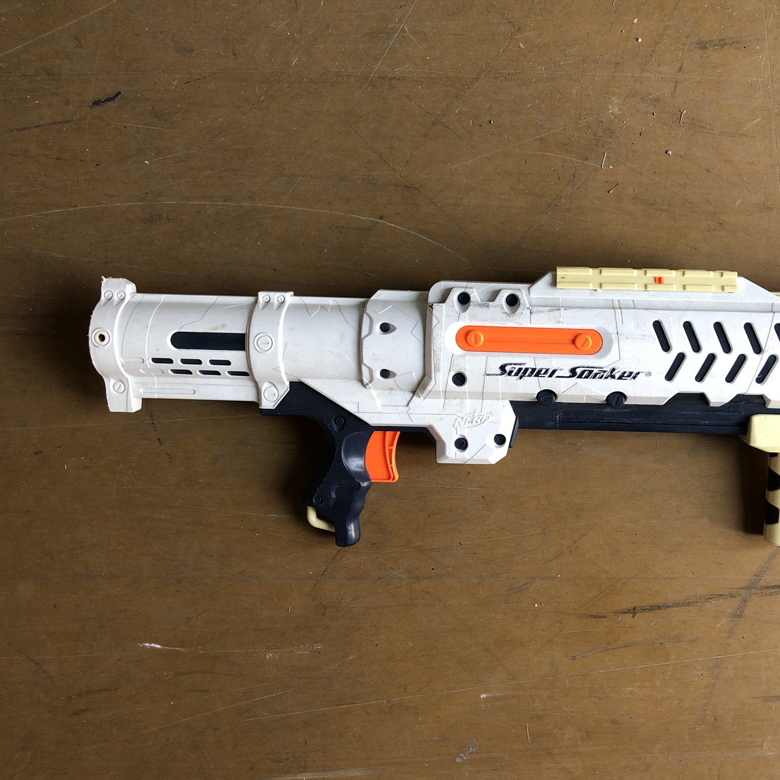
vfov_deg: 48.4
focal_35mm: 34
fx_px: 867
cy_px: 397
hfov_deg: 47.5
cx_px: 531
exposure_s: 1/33
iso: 25
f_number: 1.8
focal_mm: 4
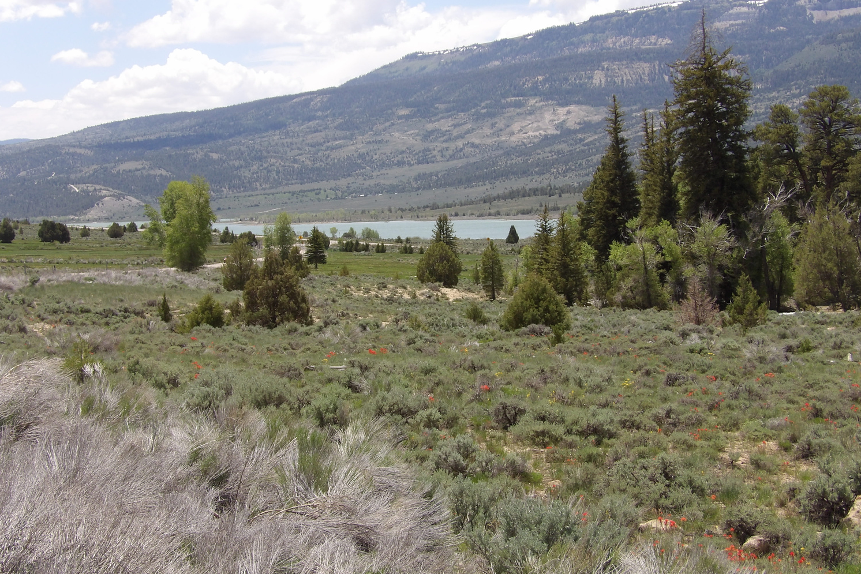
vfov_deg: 15.0
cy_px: 282
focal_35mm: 91
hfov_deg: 22.4
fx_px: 2176
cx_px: 433
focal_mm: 15.3
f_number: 7.2
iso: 100
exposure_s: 1/213
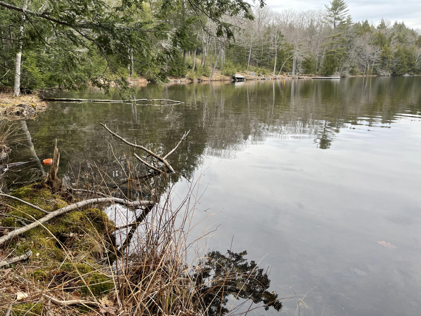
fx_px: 304
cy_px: 158
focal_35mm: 25
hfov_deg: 69.4
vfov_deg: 54.9
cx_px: 210
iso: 32
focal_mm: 5.1
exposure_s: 1/621
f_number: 1.6
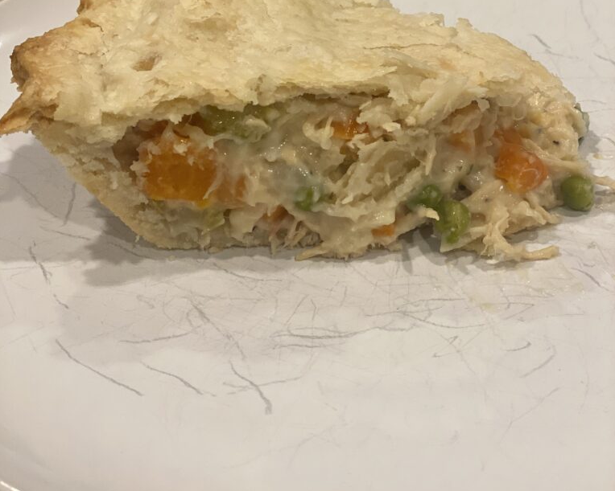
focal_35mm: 68
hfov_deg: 27.9
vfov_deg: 22.2
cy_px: 95
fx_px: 1238
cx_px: 307
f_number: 2
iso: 200
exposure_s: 1/120
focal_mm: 6
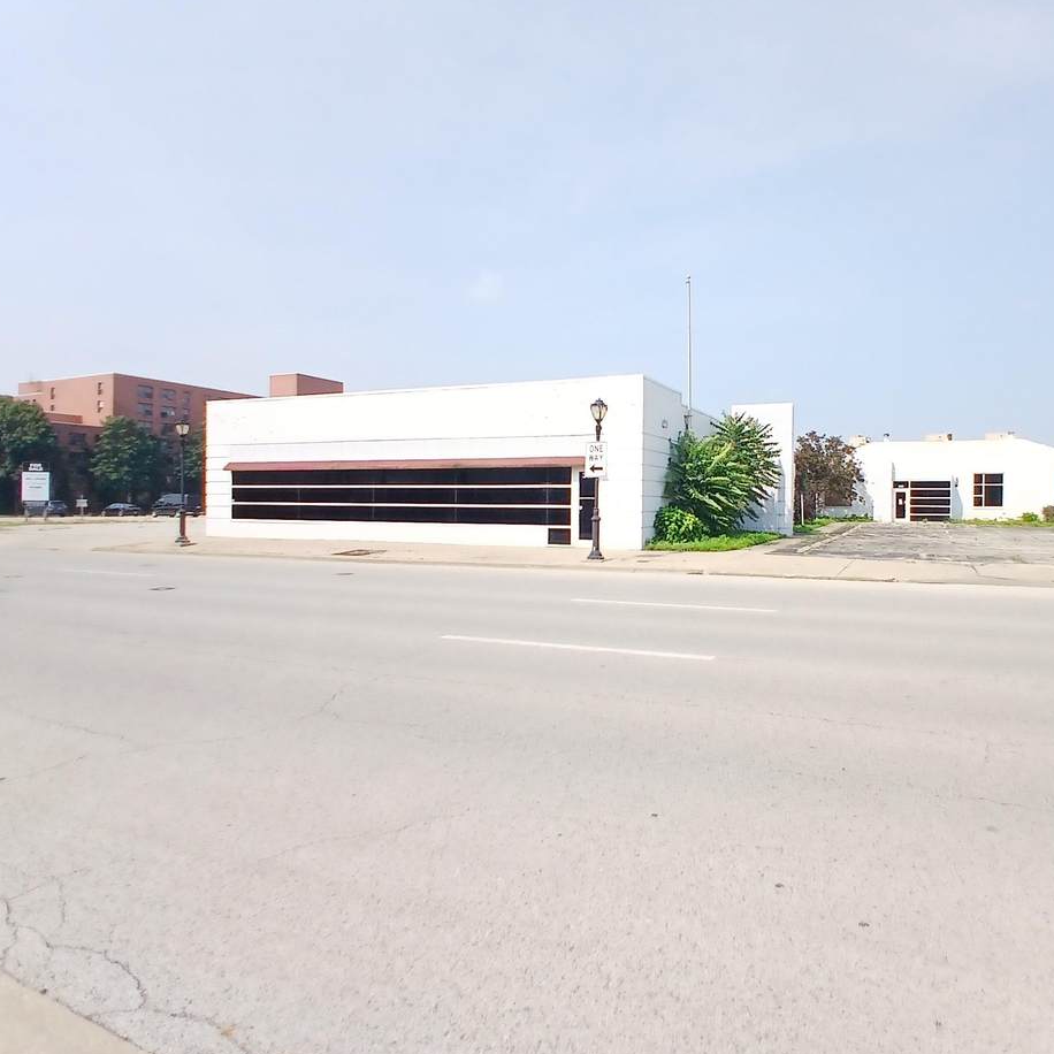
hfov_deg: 71.2
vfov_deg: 72.1
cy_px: 509
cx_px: 644
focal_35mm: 21
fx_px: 723
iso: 50
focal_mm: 1.4
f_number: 2.2
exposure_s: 1/1033
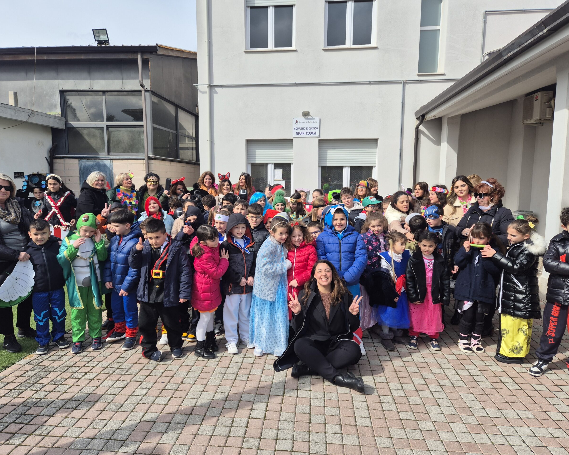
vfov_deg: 58.8
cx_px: 279
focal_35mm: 24
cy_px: 228
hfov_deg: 70.3
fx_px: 404
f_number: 1.8
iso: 25
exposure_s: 1/1216
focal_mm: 5.4
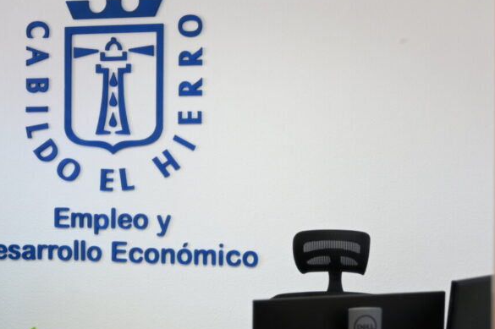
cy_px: 209
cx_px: 322
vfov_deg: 24.1
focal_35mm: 56
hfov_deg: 35.4
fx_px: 769
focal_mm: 32
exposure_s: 1/60
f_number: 2.8
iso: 320
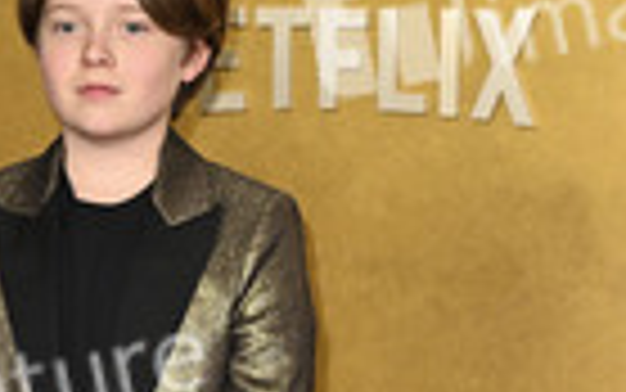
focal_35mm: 188
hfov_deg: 11.1
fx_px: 3209
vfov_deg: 6.8
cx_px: 122
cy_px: 667
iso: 2500
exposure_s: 1/320
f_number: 5.6
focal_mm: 64
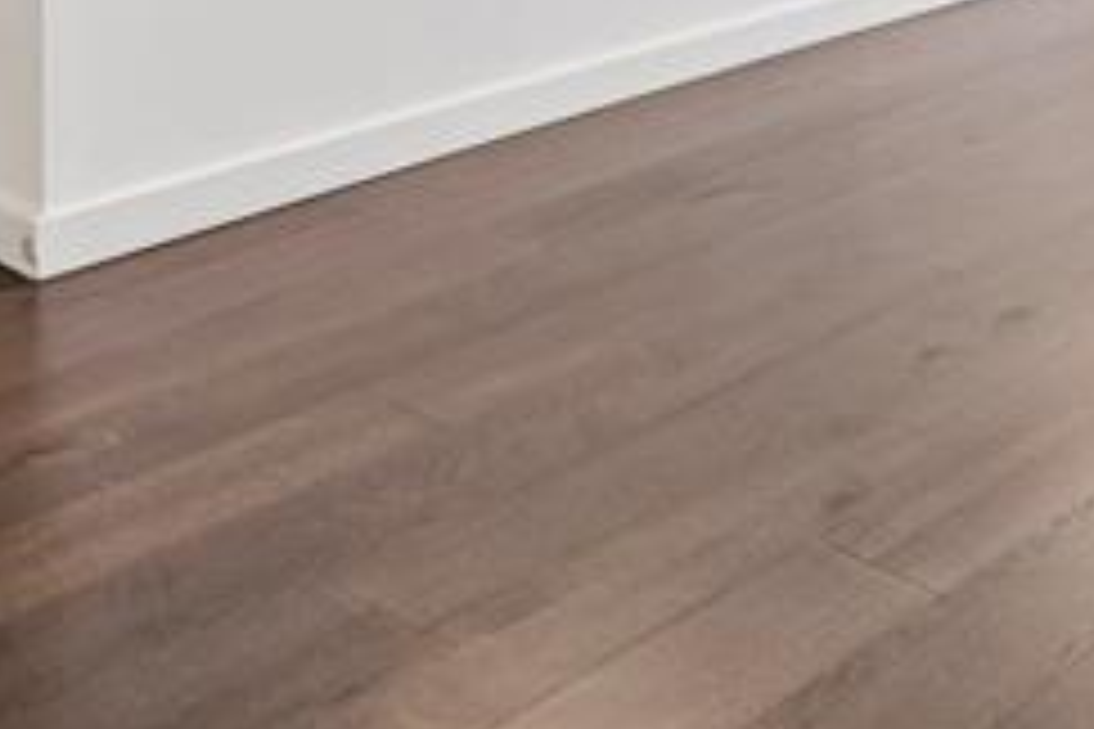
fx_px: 1793
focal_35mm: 59
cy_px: -428
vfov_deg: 19.4
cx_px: 1216
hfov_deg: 30.3
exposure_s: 1/30
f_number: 8
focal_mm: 14
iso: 400
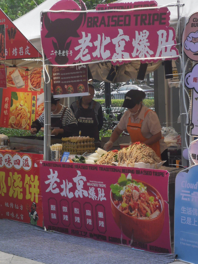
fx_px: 709
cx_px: 99
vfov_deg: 21.1
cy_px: 132
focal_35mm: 93
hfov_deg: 15.9
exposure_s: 1/417
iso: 50
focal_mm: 7.48
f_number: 2.4
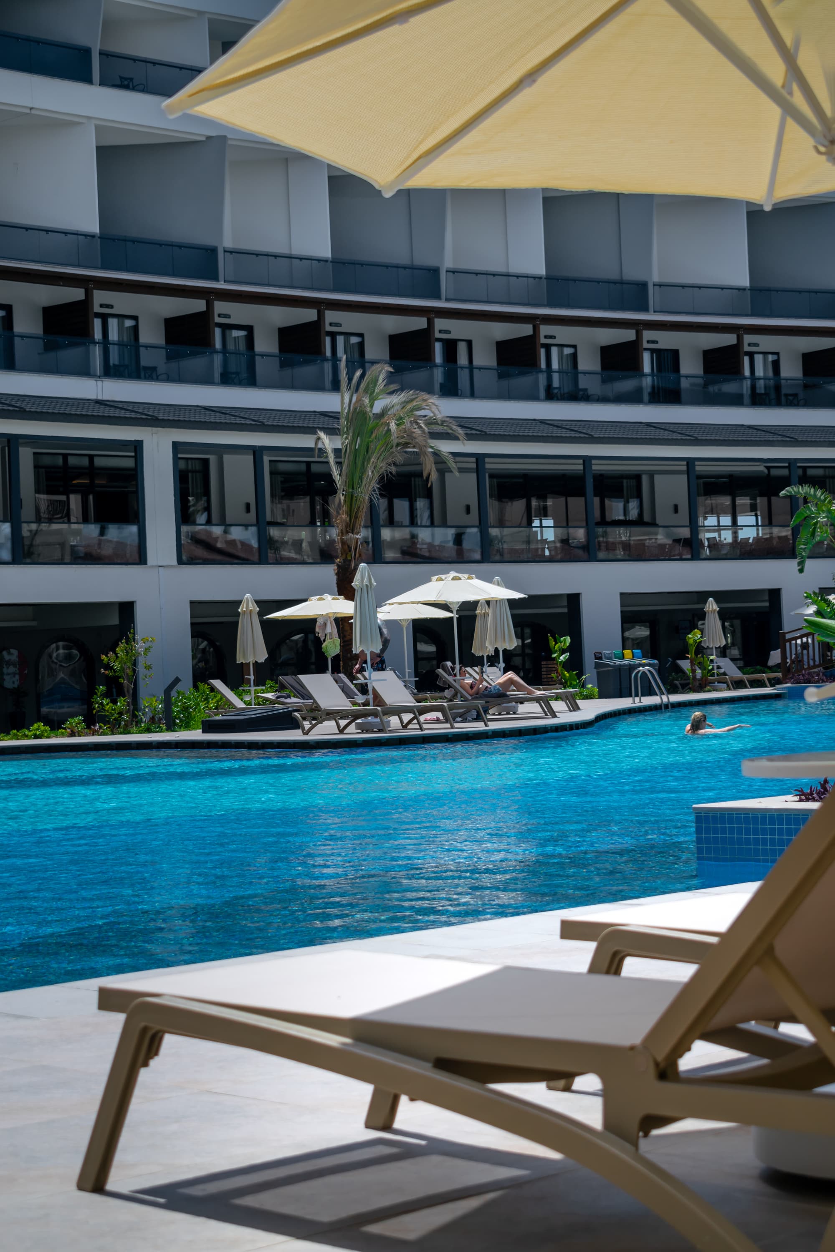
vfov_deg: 29.2
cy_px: 626
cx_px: 418
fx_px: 2400
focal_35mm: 69
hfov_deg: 19.7
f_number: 5.3
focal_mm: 46
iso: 100
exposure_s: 1/400
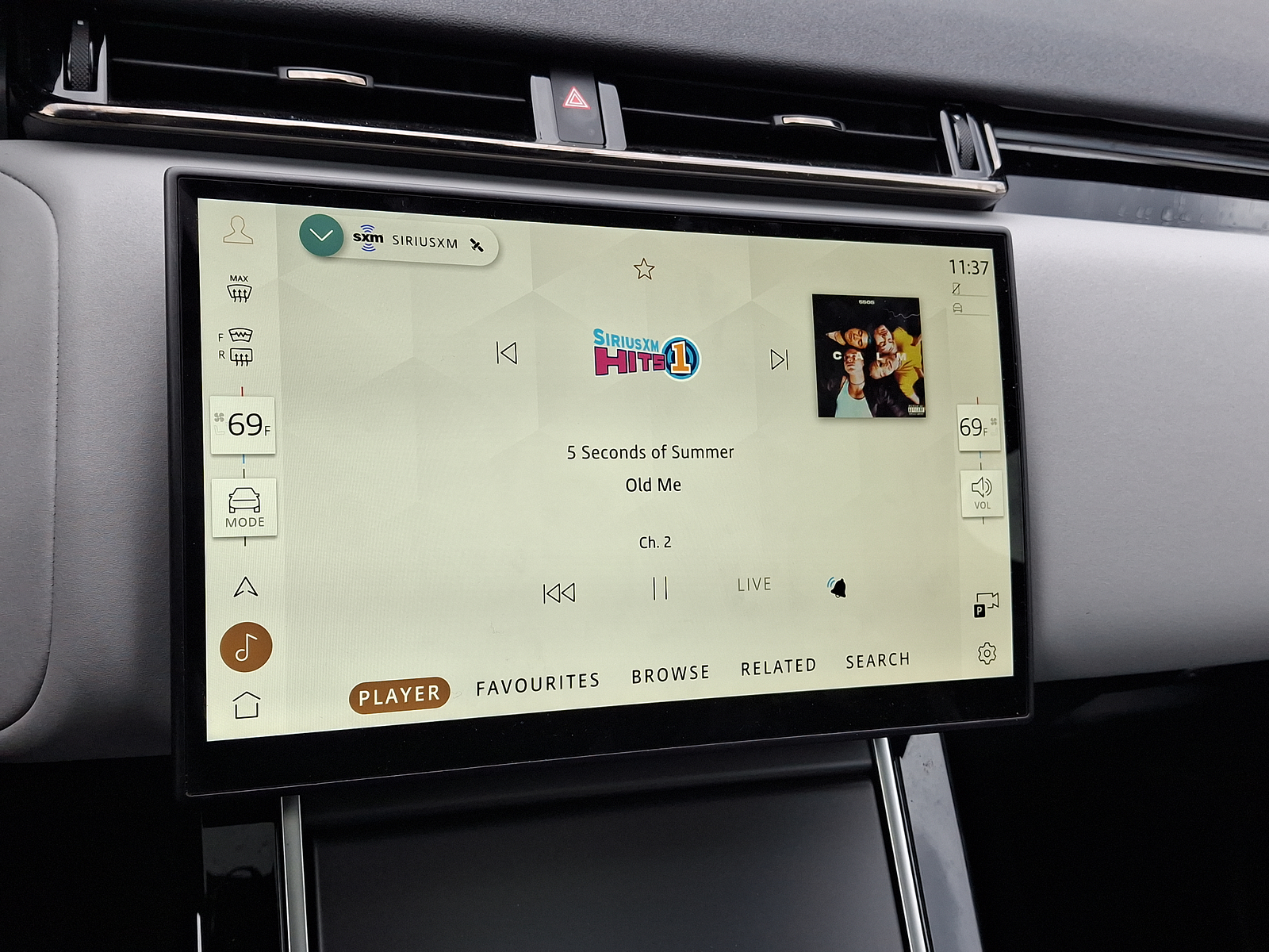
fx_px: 916
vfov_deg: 54.9
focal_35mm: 25
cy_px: 476
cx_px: 634
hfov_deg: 69.4
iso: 33
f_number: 1.8
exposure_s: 1/120
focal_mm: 4.69
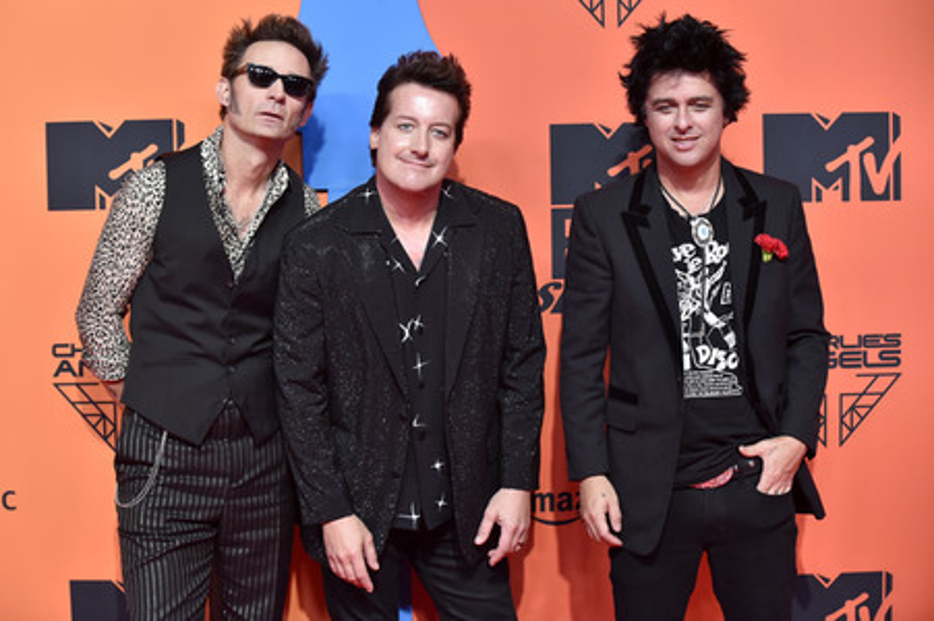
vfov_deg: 17.0
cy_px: 310
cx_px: 467
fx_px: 2074
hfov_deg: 25.4
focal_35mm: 80
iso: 2500
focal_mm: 80
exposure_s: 1/320
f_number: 3.5
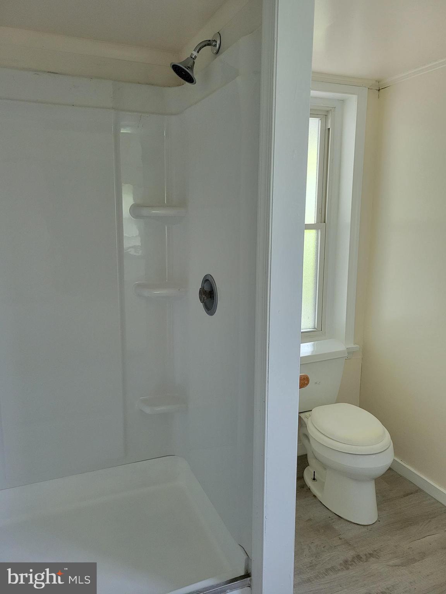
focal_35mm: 26
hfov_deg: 53.1
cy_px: 297
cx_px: 223
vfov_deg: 67.3
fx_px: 447
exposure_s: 1/120
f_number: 1.8
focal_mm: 5.4
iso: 320
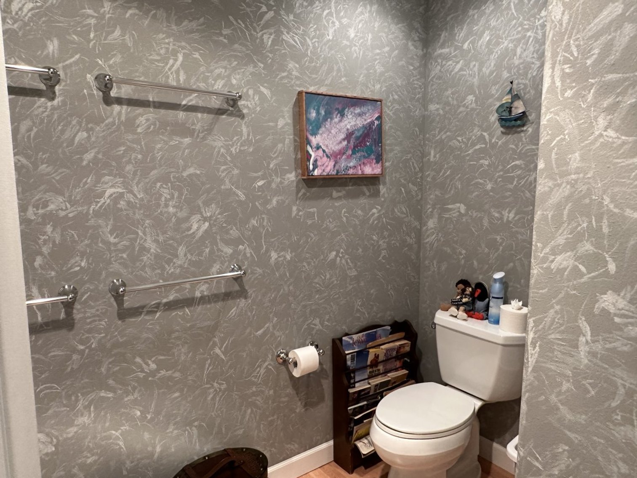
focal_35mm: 24
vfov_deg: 56.8
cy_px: 239
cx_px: 318
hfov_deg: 71.6
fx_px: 442
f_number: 2.2
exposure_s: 1/60
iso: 200
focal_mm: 2.22
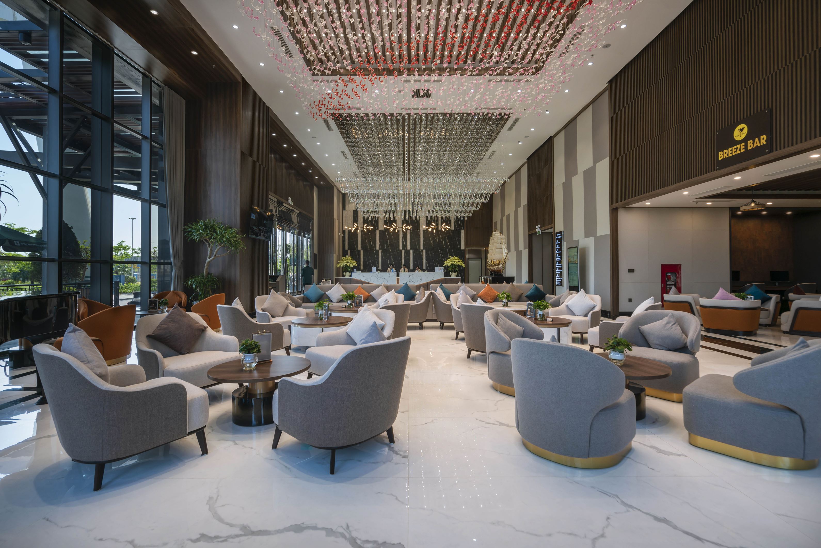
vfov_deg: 73.8
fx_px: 365
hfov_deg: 96.7
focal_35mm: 16
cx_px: 410
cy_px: 274
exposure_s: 1/30
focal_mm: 16
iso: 200
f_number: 7.1
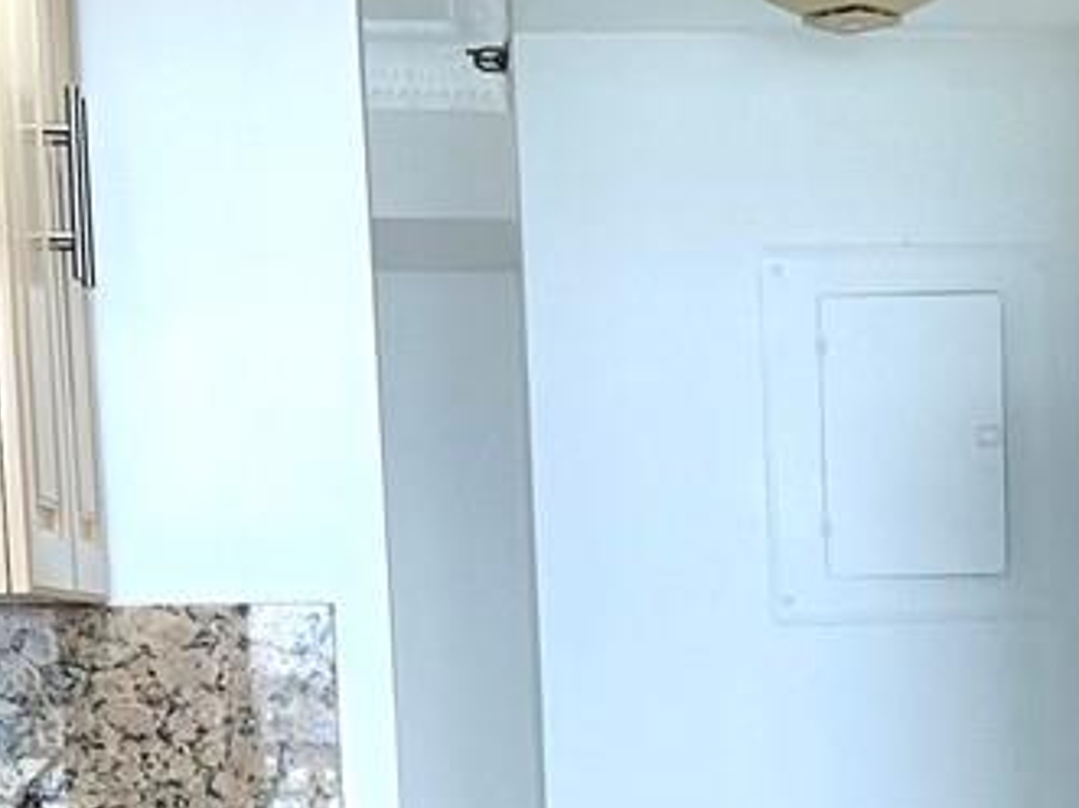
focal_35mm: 116
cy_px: 1215
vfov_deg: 12.2
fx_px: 3614
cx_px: 919
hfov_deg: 16.8
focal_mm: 6.86
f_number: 1.78
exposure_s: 1/121
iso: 100
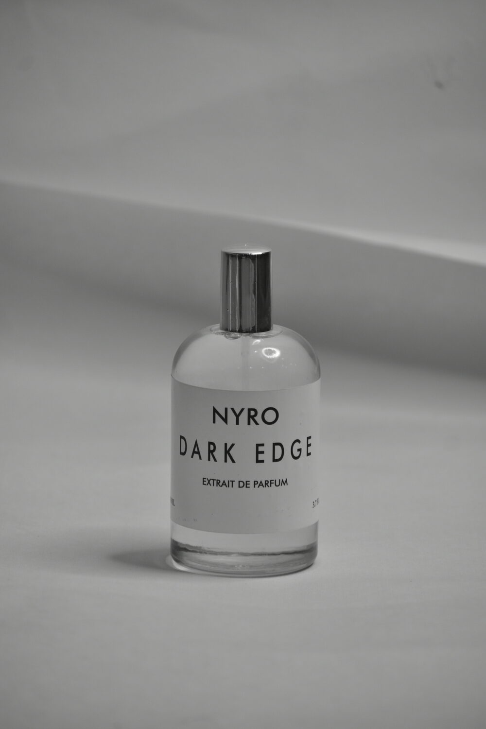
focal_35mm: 315
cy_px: 364
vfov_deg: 6.5
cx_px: 243
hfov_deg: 4.4
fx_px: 6378
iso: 400
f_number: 5.3
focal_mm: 210
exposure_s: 1/60
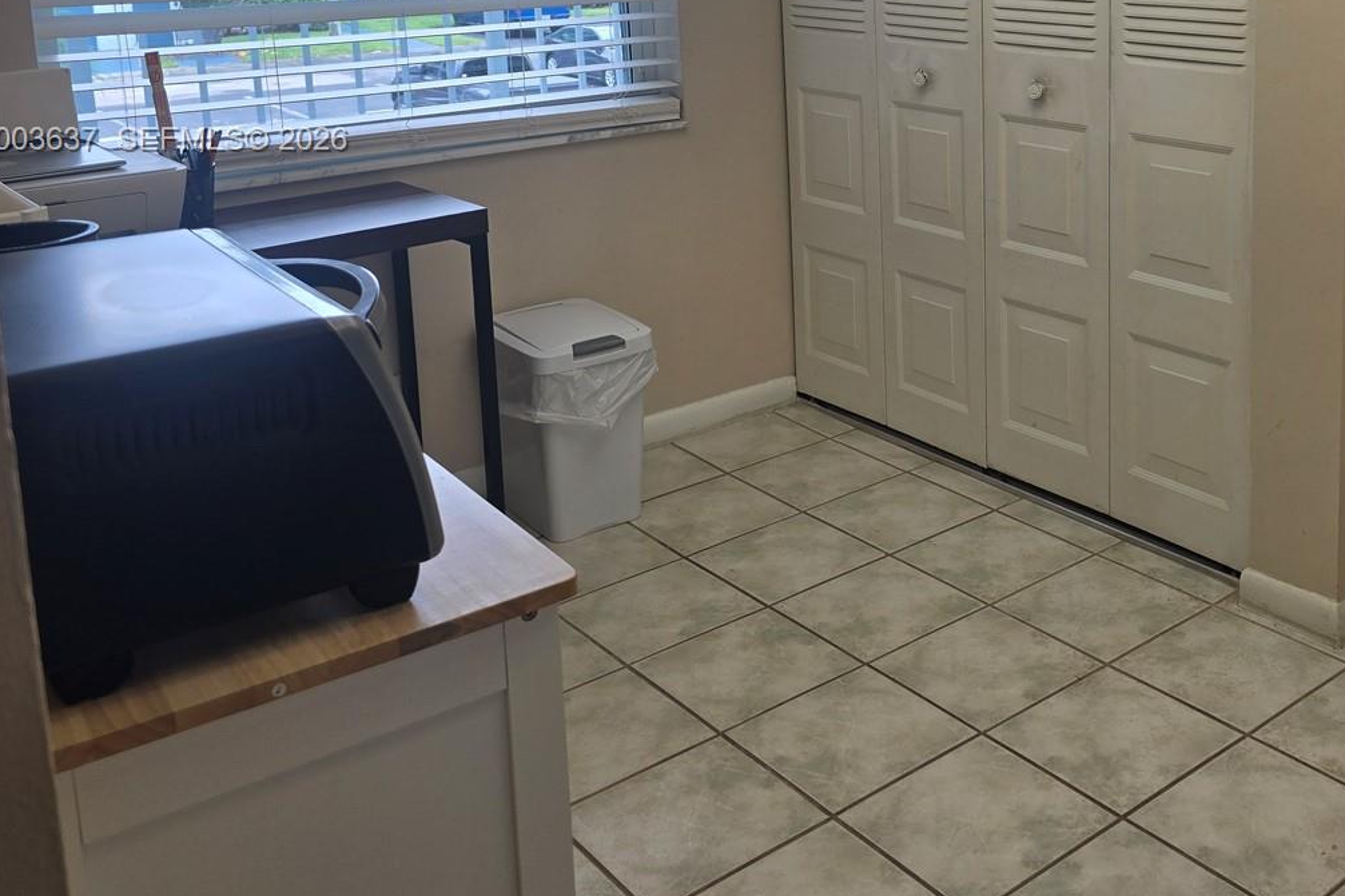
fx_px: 1419
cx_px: 1000
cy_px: 142
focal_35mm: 38
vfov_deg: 33.7
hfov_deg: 48.8
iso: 32
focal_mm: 6.3
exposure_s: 1/120
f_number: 1.7
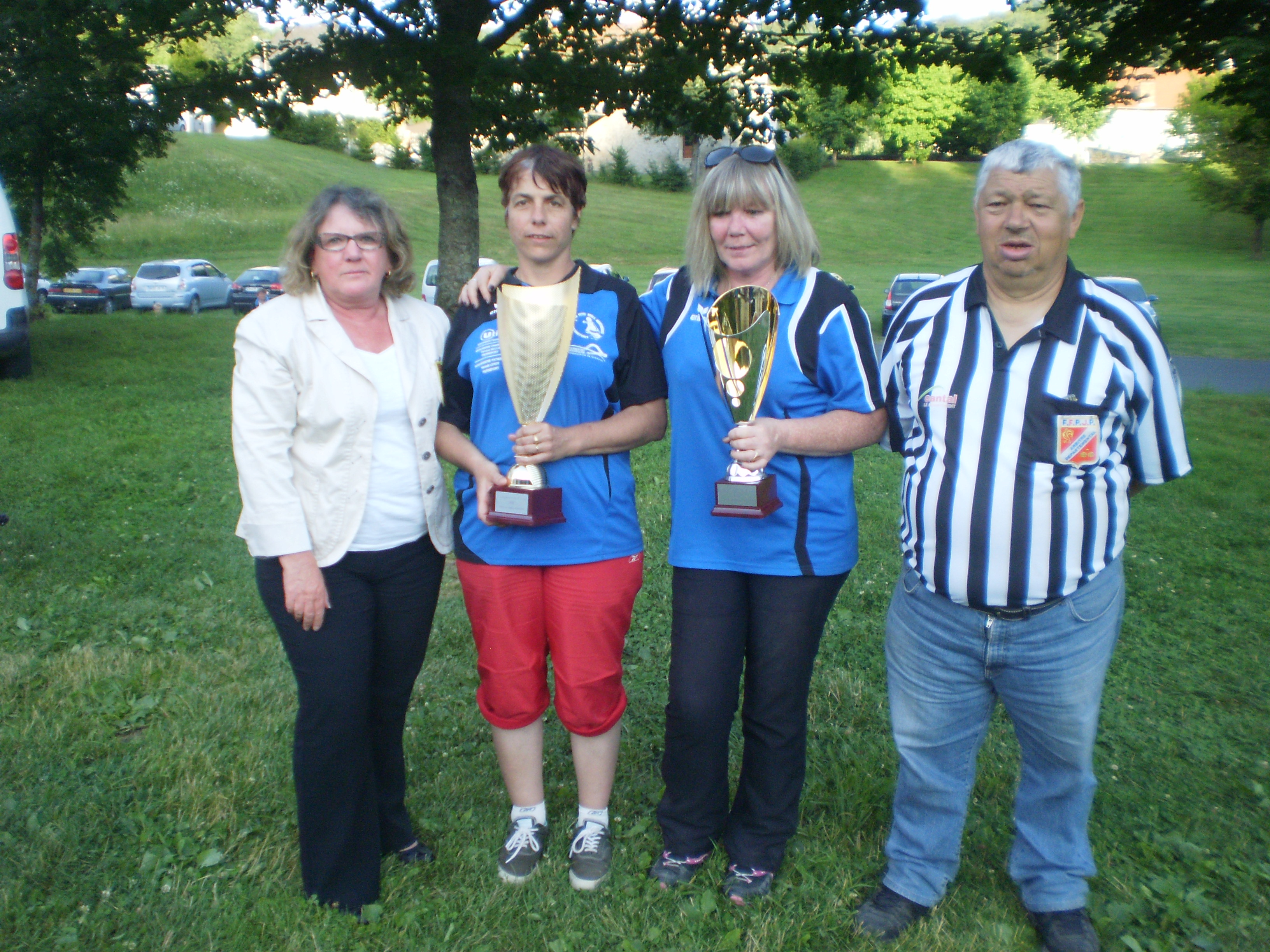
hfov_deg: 51.4
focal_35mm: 36
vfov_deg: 39.7
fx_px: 1321
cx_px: 635
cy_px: 476
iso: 200
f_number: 3.1
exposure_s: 1/250
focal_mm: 6.3
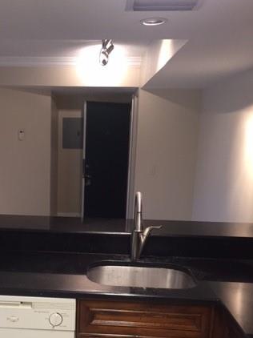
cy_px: 224
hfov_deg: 32.2
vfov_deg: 42.4
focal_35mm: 44
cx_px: 63
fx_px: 429
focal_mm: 4.15
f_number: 2.2
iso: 100
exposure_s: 1/30
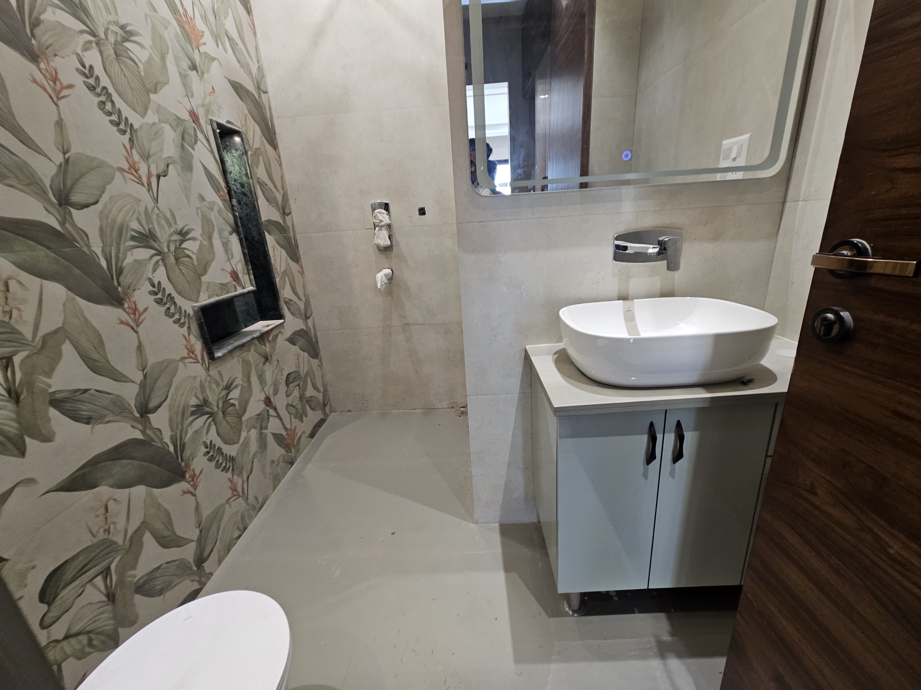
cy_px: 345
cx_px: 460
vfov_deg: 89.9
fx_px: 346
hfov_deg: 106.2
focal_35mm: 13
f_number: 2.2
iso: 160
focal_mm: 2.2
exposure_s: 1/50
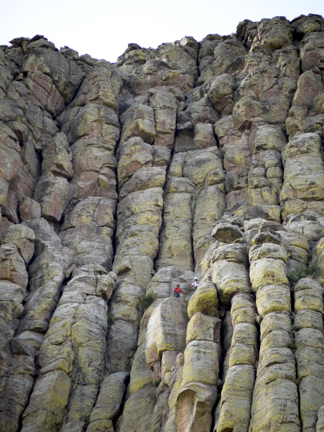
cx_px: 162
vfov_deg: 7.1
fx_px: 3494
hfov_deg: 5.3
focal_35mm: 280
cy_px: 216
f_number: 5.1
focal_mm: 140
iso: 800
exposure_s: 1/500
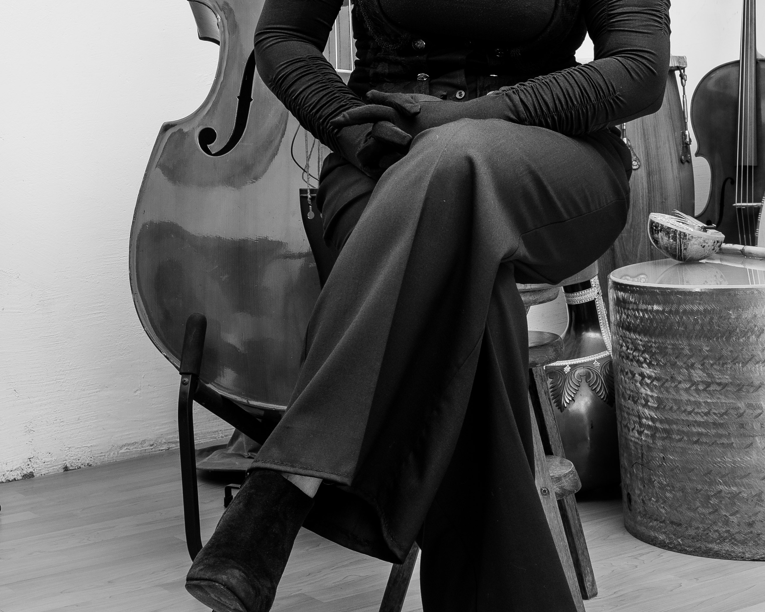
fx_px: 1721
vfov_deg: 19.8
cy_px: 64
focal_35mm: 76
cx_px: 409
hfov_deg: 25.1
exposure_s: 1/60
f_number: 10
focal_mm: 35
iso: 160
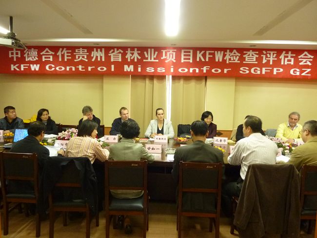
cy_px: 119
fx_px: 229
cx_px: 158
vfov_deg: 54.9
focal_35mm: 25
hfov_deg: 69.4
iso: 400
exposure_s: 1/8
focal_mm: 4.1
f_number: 3.3
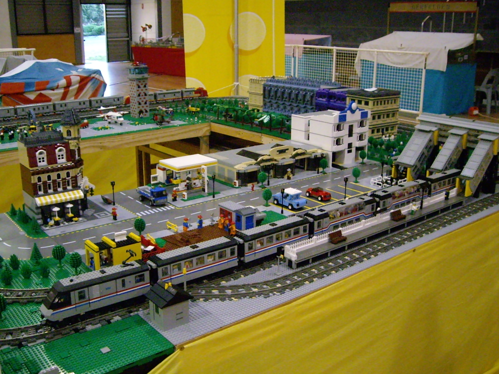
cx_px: 250
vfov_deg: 37.7
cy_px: 187
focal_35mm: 38
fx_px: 548
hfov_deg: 49.0
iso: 800
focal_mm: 6.2
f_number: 2.7
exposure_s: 1/60
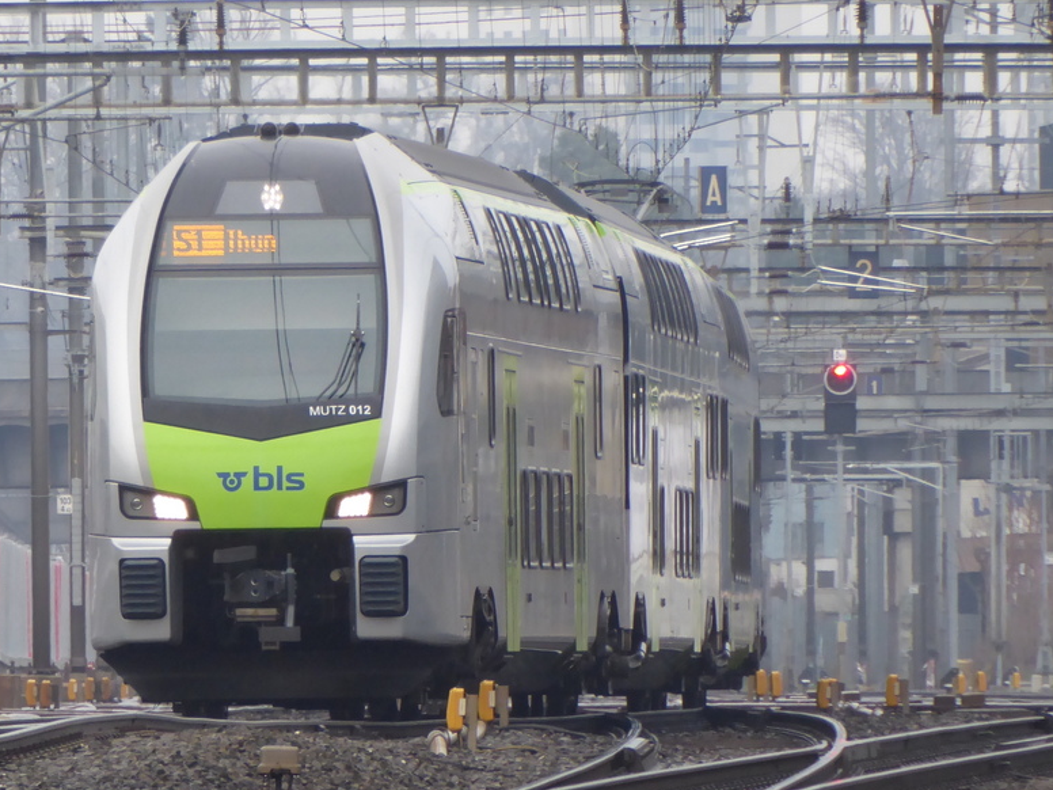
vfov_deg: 1.3
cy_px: 354
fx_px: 35408
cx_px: 365
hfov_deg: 1.7
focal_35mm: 1164
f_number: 6.3
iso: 250
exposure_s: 1/125
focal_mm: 121.5
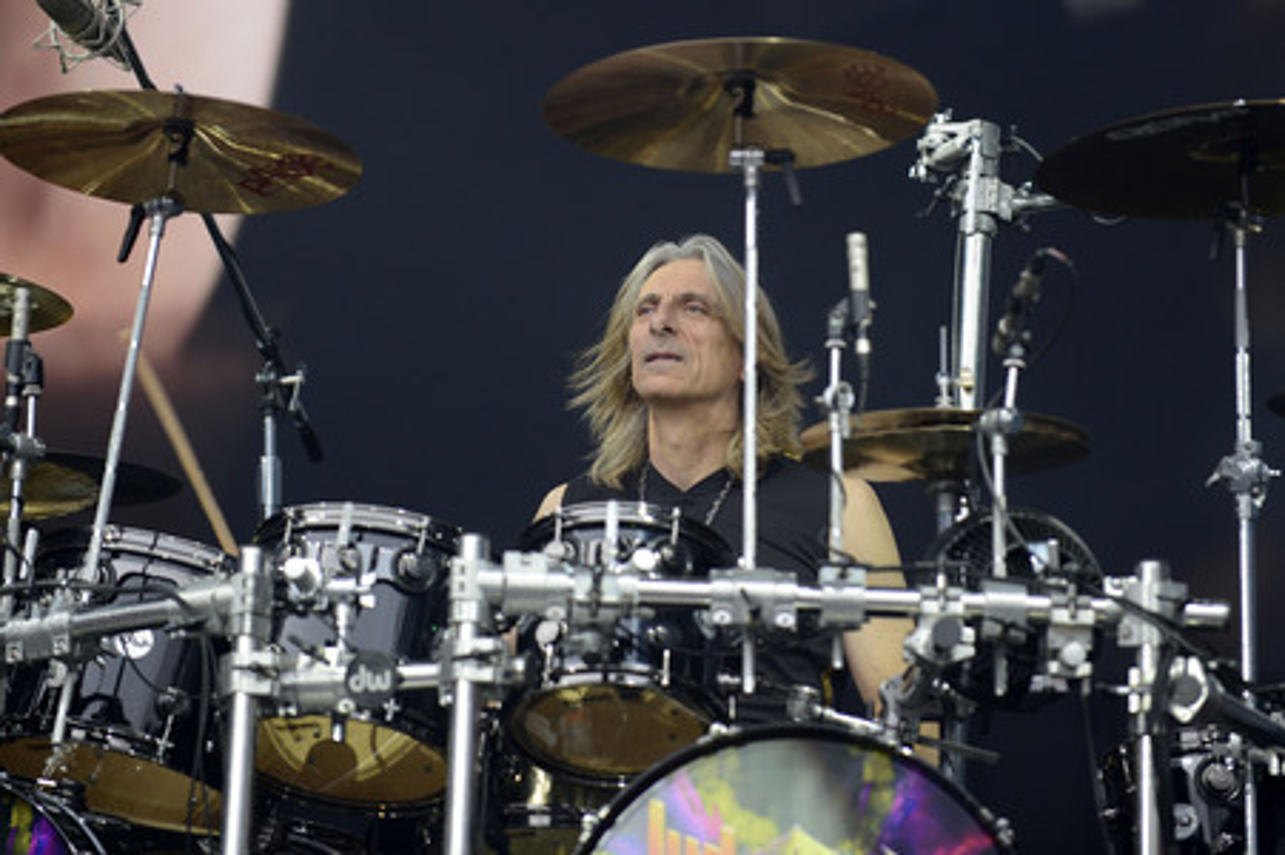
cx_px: 642
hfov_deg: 10.3
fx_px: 7133
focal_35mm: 200
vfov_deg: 6.9
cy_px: 428
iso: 400
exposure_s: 1/640
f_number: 2.8
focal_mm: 200
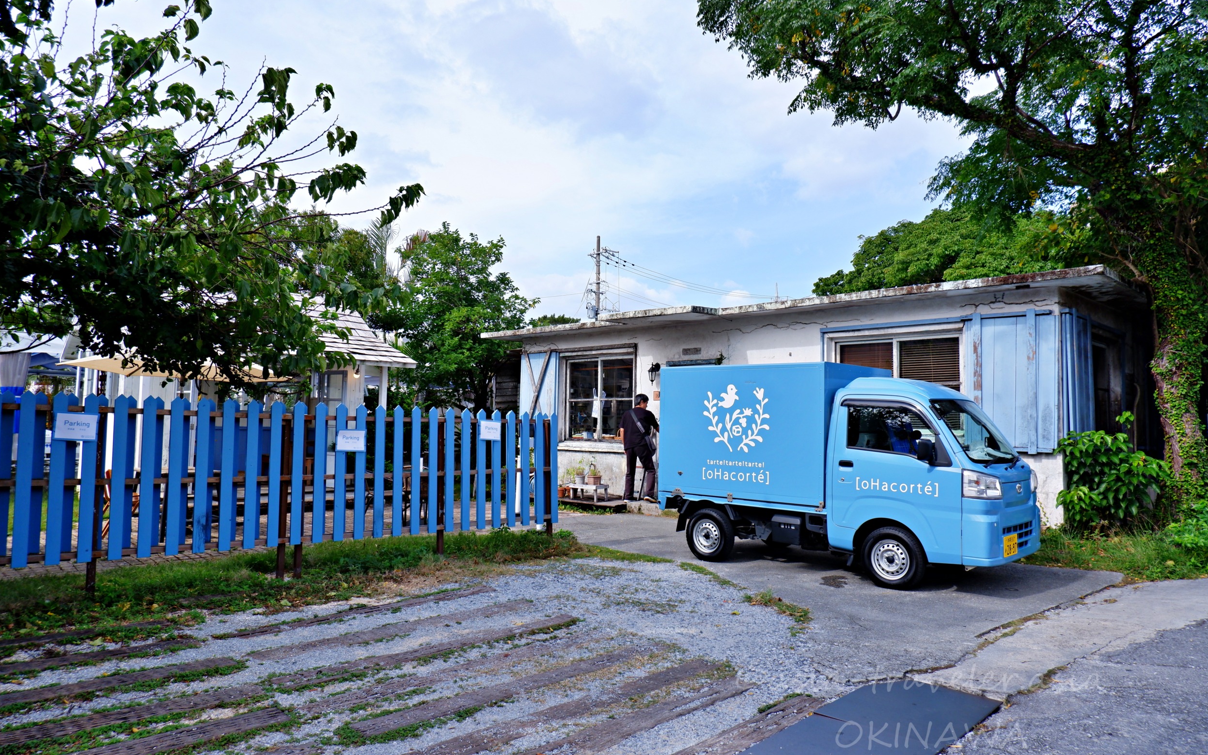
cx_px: 604
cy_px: 376
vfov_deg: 51.1
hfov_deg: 74.8
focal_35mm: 24
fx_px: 790
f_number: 8
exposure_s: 1/350
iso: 200
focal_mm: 15
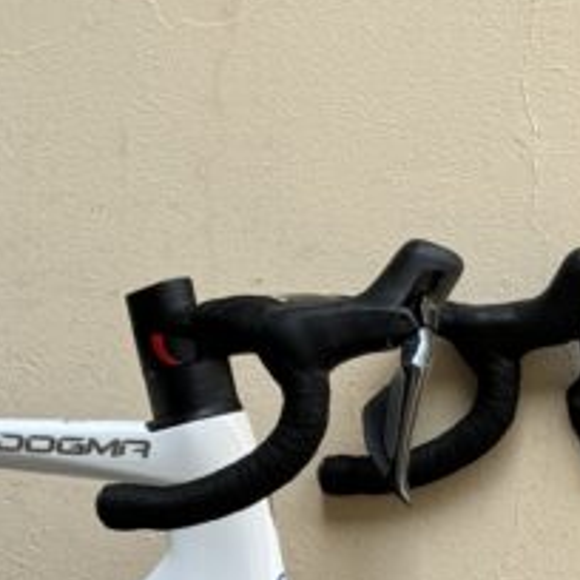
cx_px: -23
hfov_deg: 10.4
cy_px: 810
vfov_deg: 10.3
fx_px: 3147
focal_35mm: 166
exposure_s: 1/832
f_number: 1.78
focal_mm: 6.76
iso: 64
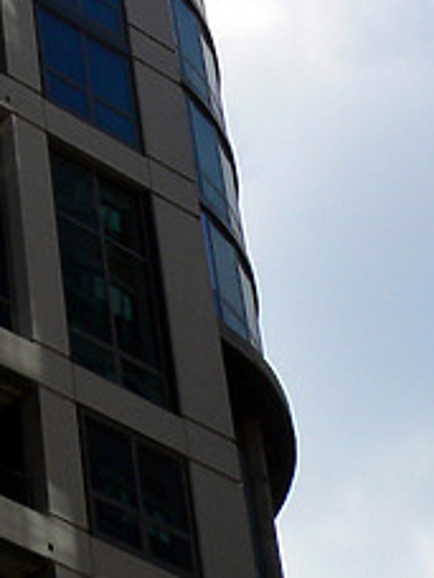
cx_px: -362
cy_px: -558
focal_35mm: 142
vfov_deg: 12.4
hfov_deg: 9.9
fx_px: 2374
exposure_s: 1/500
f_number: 4.6
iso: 80
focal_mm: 6
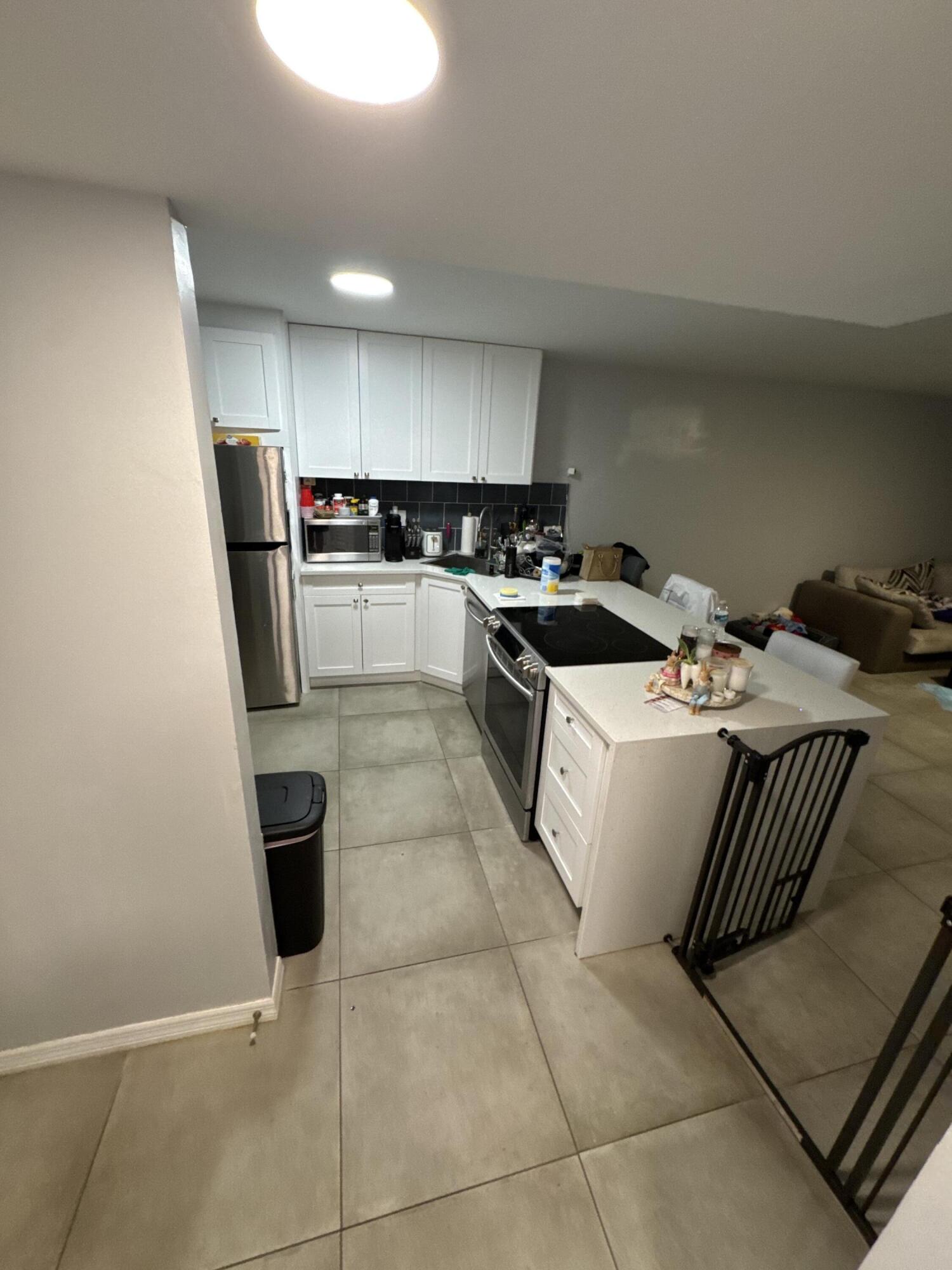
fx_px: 513
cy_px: 635
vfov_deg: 102.1
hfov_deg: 85.7
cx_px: 476
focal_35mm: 14
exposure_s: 1/60
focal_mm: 2.22
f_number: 2.2
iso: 320
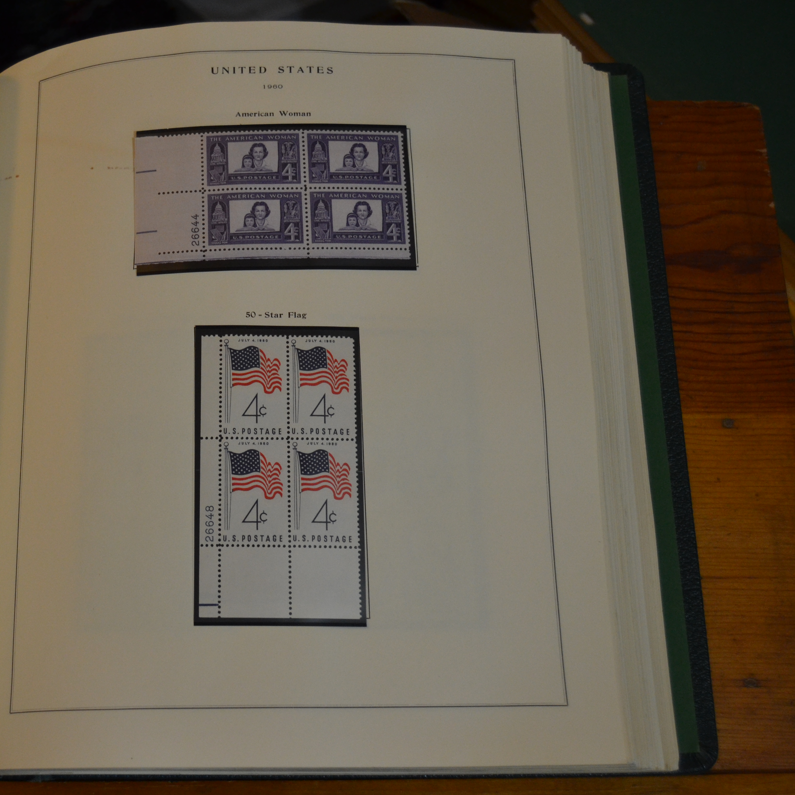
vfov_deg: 34.0
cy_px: 399
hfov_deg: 33.4
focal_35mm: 50
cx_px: 208
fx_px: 1299
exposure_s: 1/60
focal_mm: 26
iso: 900
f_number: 4
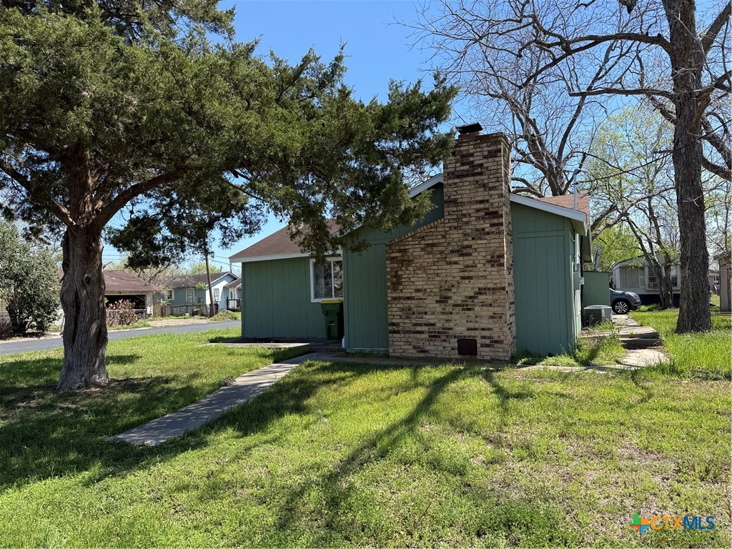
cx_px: 366
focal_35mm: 24
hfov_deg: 71.6
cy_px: 274
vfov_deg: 56.8
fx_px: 508
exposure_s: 1/1901
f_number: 1.78
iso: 80
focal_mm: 6.76
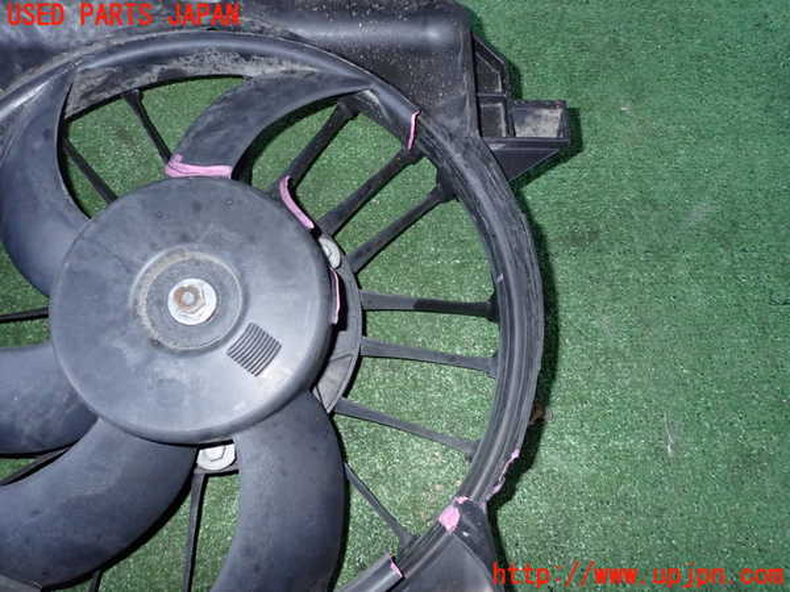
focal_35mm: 25
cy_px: 296
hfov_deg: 69.4
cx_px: 395
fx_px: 571
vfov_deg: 54.9
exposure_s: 1/100
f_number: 8
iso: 640
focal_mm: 4.5
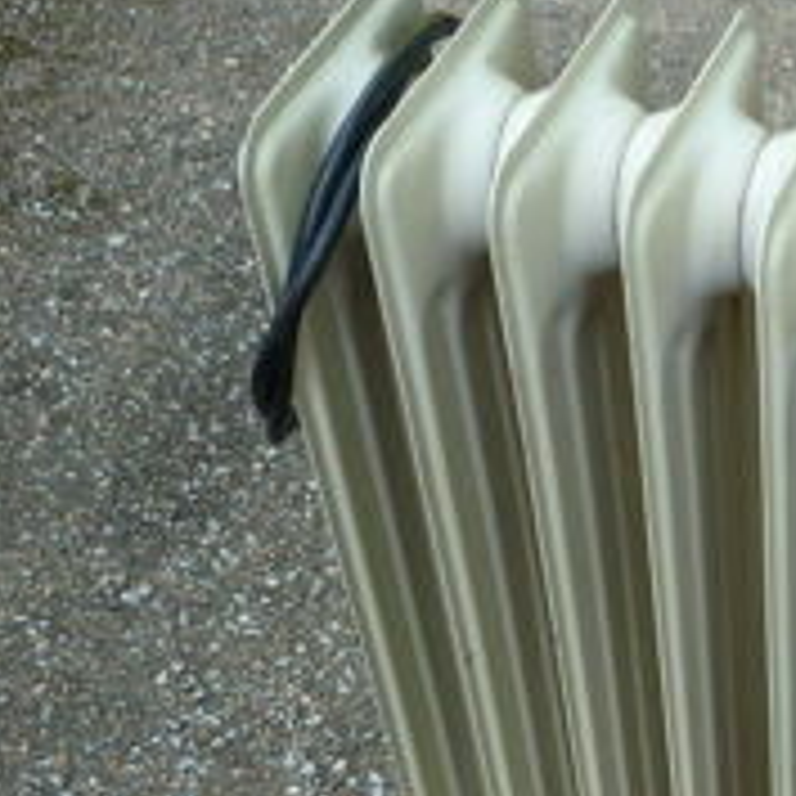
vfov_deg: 23.5
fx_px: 1873
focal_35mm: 72
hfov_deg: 22.8
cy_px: 675
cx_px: 845
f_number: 3.3
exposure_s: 1/30
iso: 125
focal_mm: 5.2
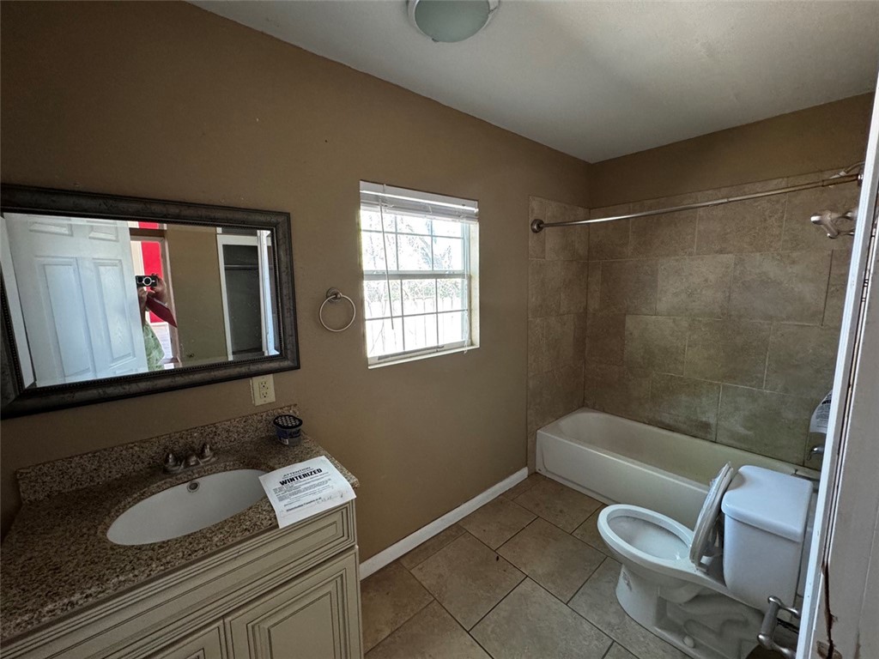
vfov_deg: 85.7
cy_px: 330
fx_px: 356
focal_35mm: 14
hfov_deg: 102.1
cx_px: 440
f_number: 2.2
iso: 320
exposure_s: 1/60
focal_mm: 2.22
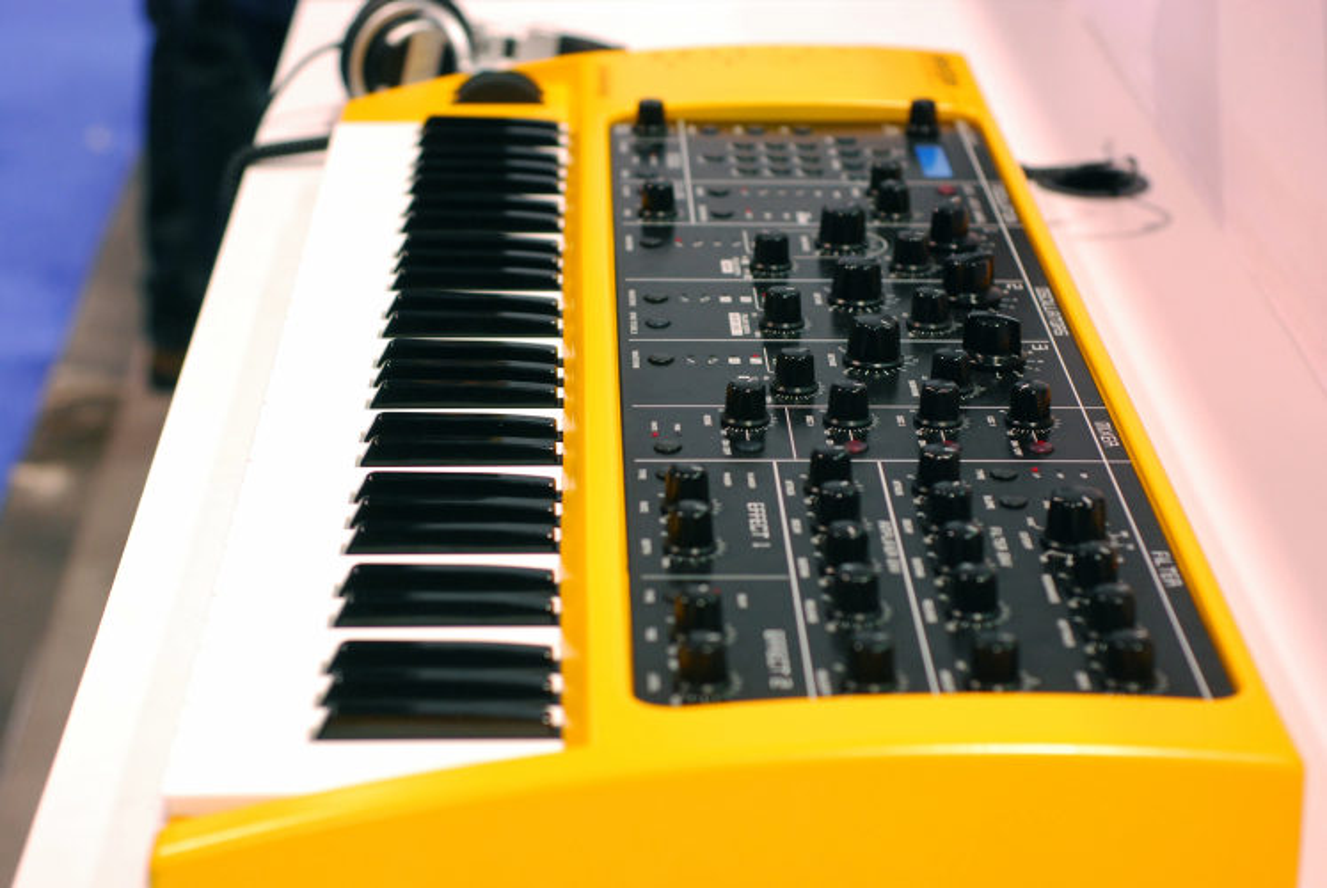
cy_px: 444
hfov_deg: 27.0
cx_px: 664
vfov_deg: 18.2
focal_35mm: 75
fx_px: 2768
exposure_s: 1/100
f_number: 3.5
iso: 640
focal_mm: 50
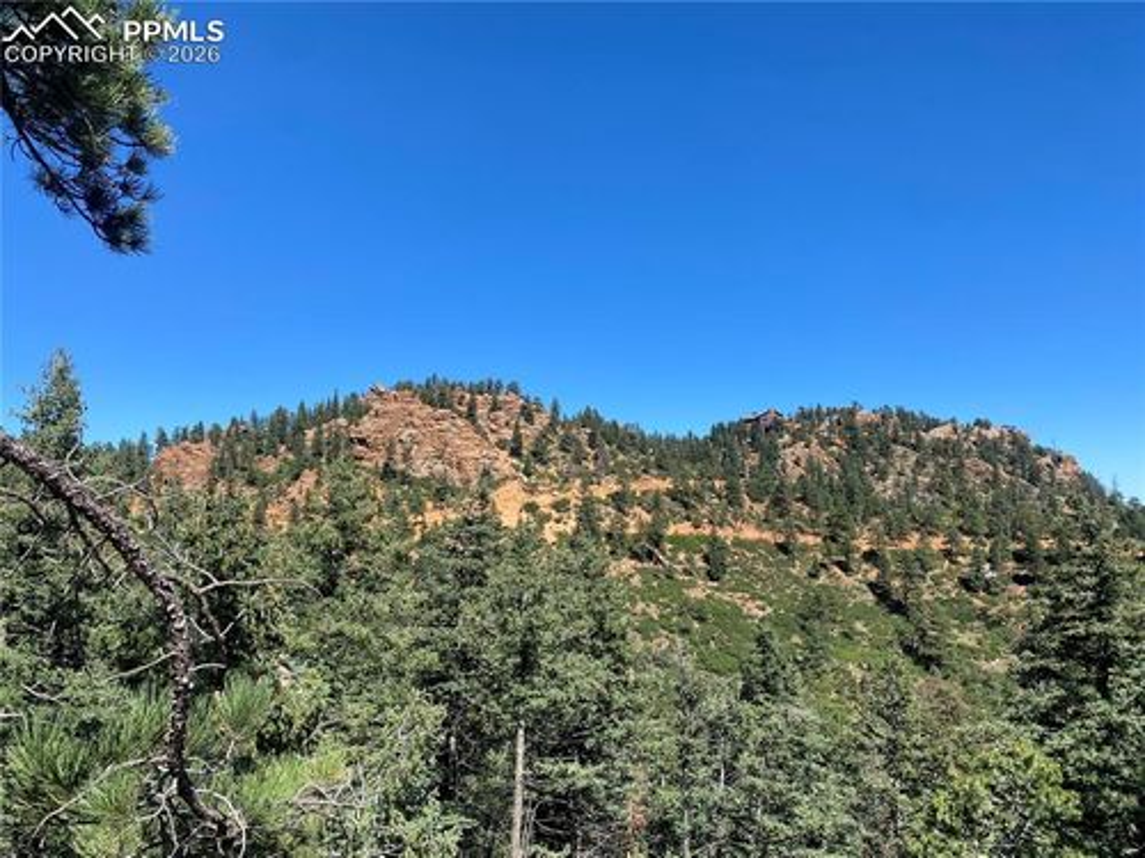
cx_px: 572
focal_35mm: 26
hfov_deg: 67.3
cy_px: 429
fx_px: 860
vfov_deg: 53.1
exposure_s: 1/1866
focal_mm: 4.25
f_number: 1.8
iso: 32
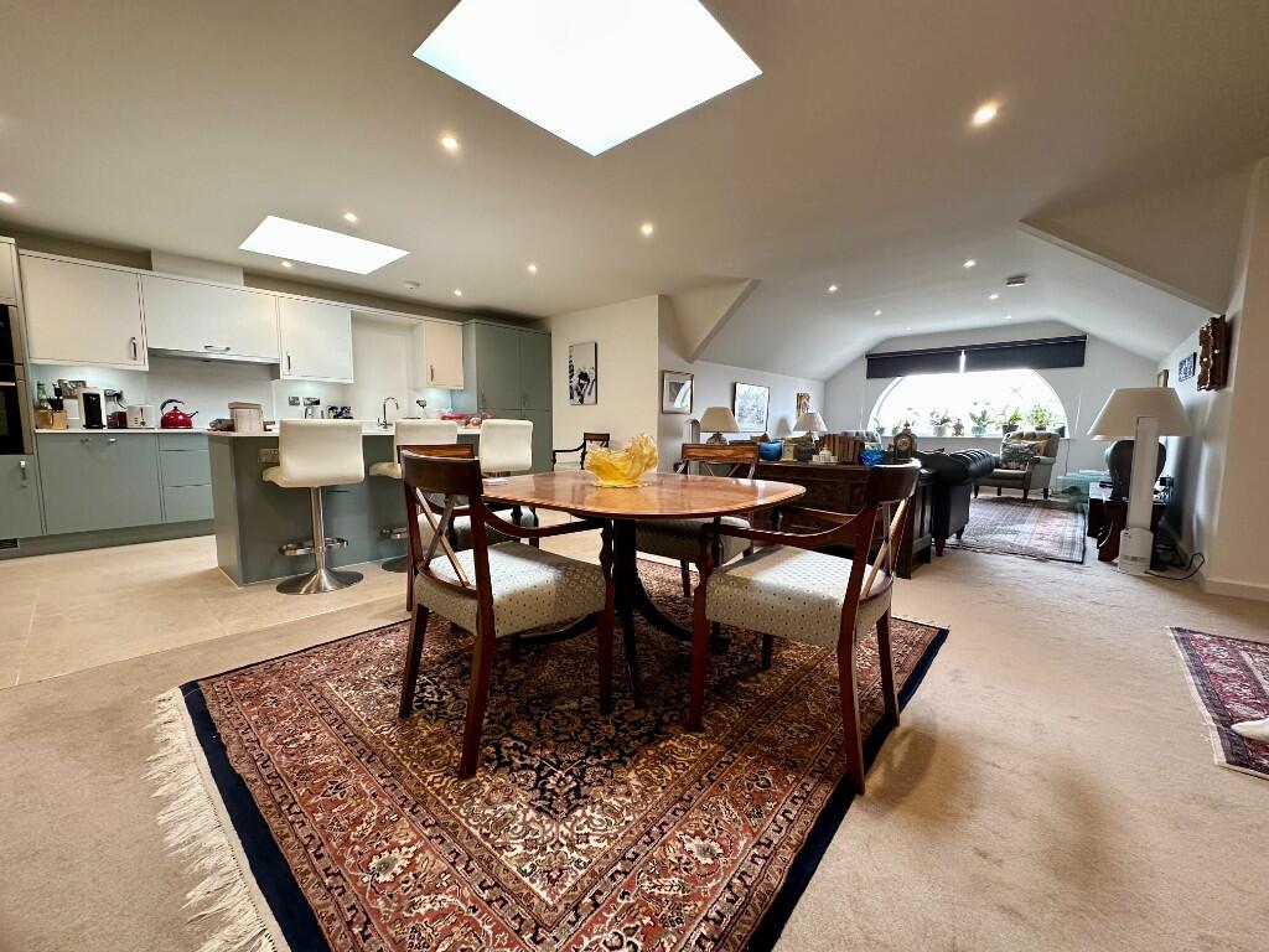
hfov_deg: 102.1
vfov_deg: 85.7
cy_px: 476
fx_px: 513
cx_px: 634
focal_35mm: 14
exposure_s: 1/100
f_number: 2.2
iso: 320
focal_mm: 2.22
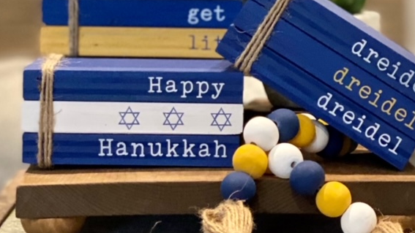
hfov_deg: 32.8
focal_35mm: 64
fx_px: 704
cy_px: 61
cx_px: 231
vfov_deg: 18.7
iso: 400
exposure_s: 1/24
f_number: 2
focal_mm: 6
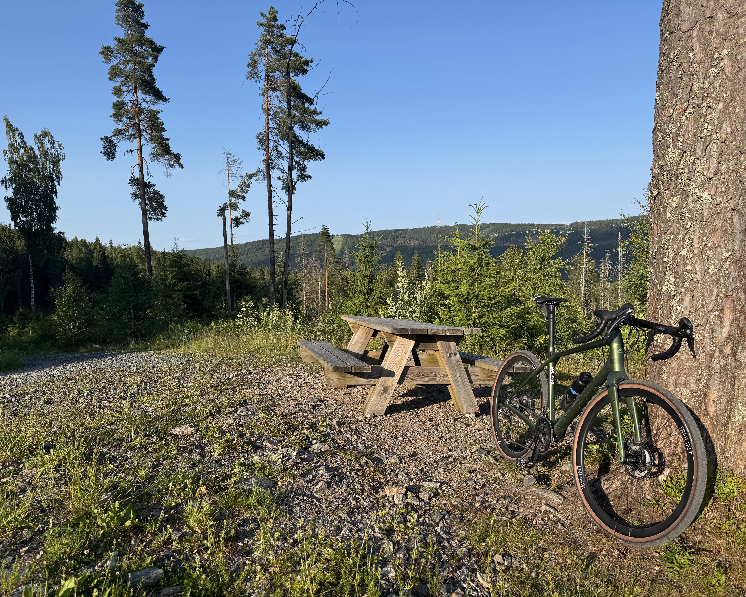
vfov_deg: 56.8
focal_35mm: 25
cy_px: 298
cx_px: 360
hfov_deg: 68.1
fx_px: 552
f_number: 1.78
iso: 80
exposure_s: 1/3096
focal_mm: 6.76
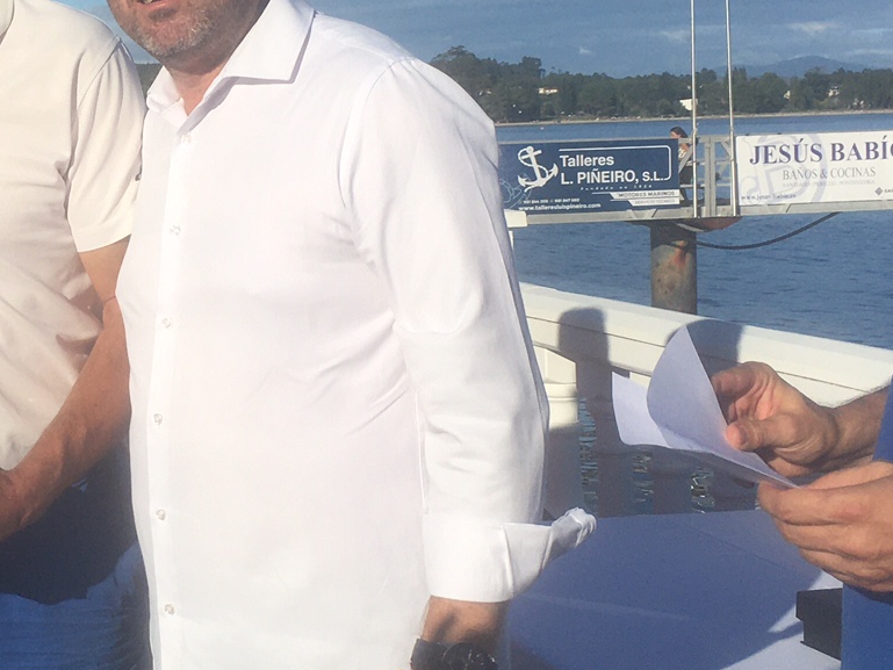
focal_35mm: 76
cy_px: 204
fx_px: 1961
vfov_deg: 19.3
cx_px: 107
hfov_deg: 25.0
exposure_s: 1/2747
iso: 25
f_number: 2.2
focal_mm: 4.15
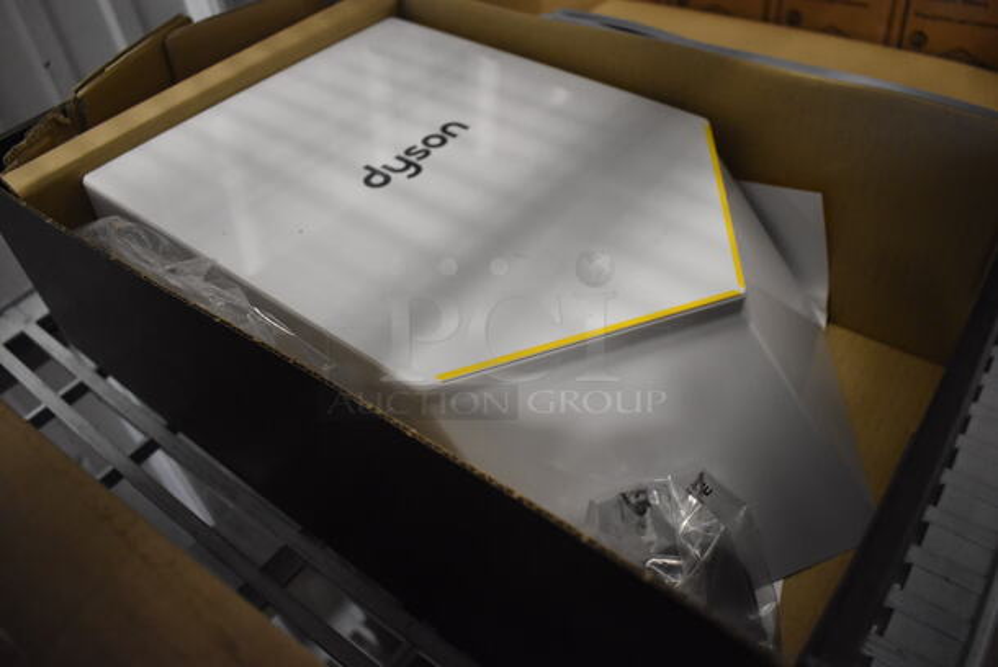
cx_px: 499
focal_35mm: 27
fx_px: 749
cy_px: 334
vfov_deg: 48.0
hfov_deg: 67.3
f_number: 3.5
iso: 2800
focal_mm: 18
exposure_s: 1/125
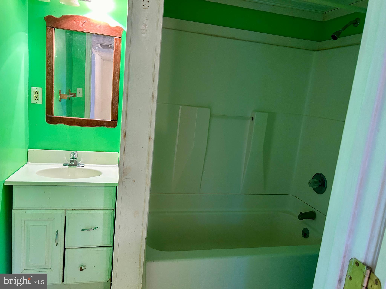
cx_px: 193
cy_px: 144
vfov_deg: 53.1
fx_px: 290
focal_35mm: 26
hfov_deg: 67.3
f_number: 1.5
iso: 320
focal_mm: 5.7
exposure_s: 1/60
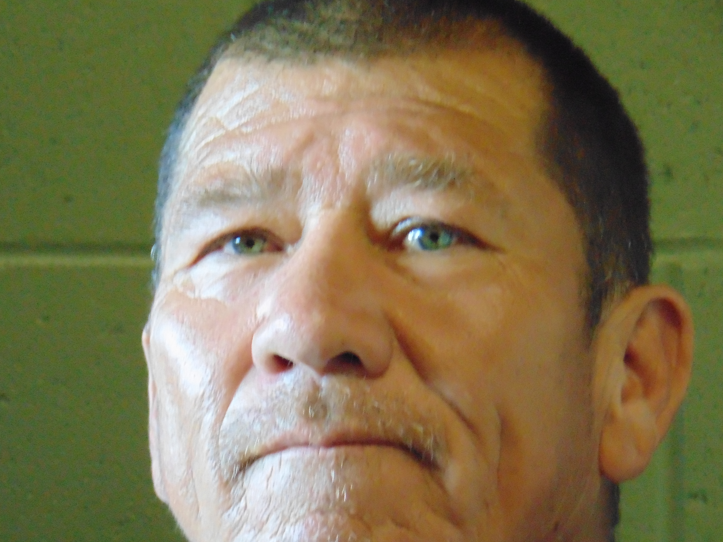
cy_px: 311
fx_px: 4073
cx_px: 351
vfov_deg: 7.6
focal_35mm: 195
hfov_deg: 10.1
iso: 800
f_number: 4
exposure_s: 1/60
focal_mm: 29.5
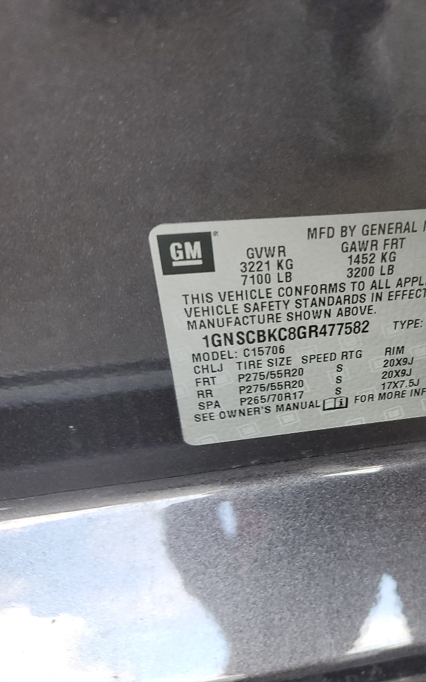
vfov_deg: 52.7
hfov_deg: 32.8
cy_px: 339
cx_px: 380
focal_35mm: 37
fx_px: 687
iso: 69
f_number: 1.5
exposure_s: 1/60.2
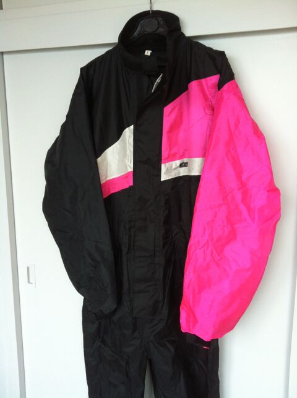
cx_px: 148
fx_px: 402
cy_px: 199
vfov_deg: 52.7
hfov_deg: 40.6
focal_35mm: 35
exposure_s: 1/15
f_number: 2.8
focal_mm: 3.85
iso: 125
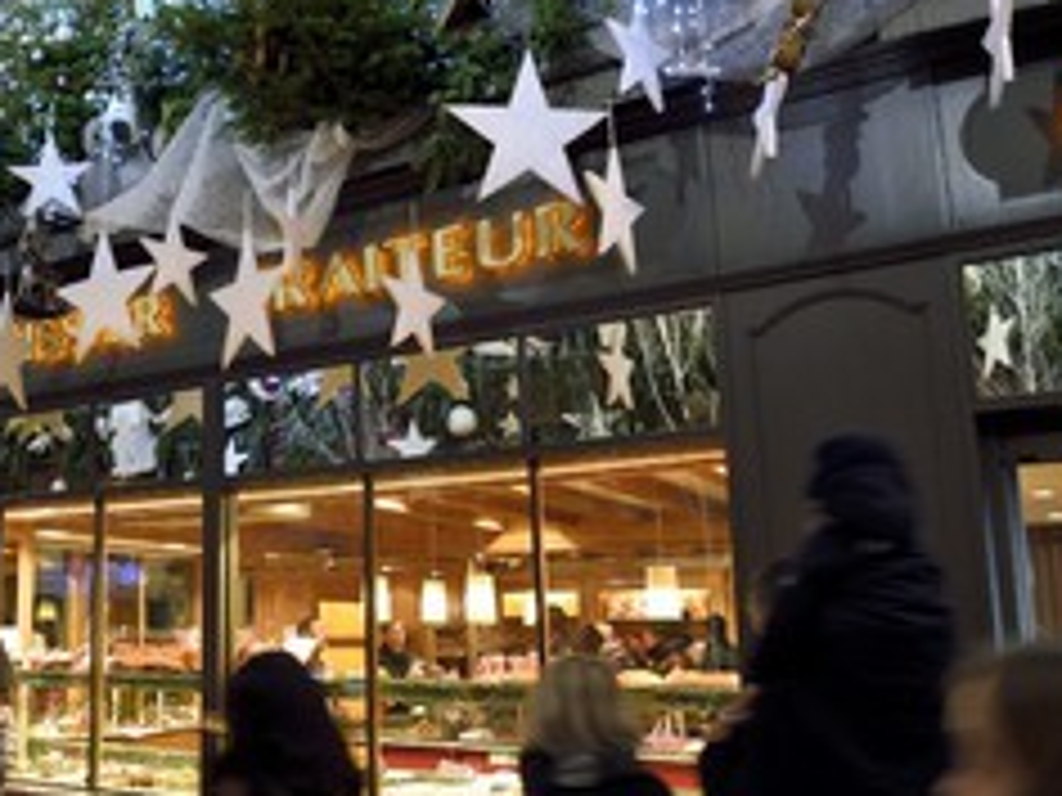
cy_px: 391
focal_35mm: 41
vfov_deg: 35.1
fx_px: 1258
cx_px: 266
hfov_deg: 44.3
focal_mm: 24
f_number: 7.1
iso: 1000
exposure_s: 1/15
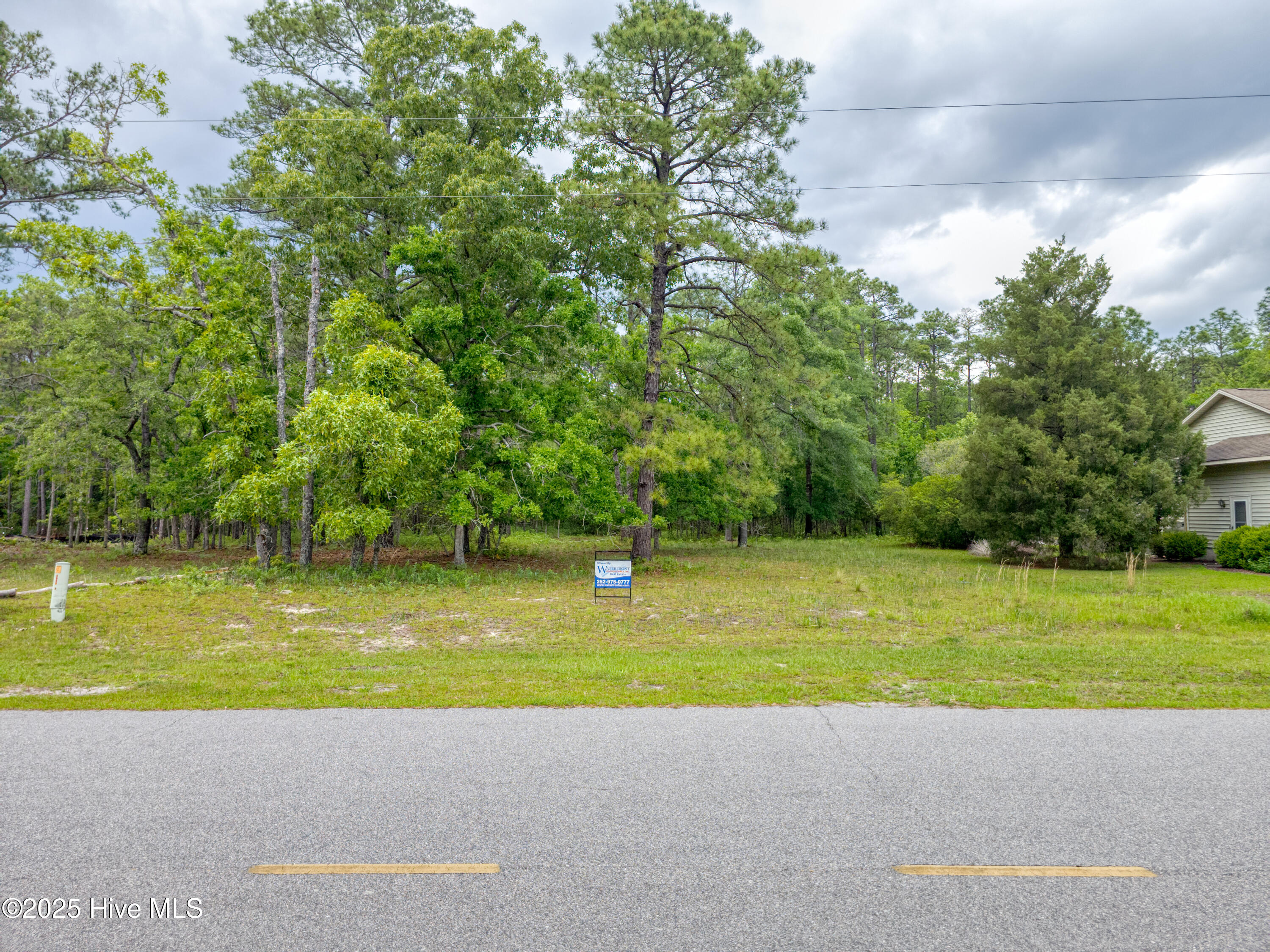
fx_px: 844
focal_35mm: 23
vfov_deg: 58.9
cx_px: 635
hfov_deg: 73.9
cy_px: 476
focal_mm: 6.3
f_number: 1.7
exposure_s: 1/250
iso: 10
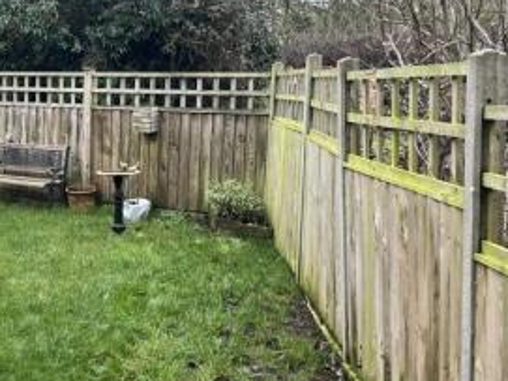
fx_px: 821
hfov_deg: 32.4
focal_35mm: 56
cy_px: 151
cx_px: 35
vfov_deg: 26.0
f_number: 1.6
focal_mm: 5.1
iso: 100
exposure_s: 1/121
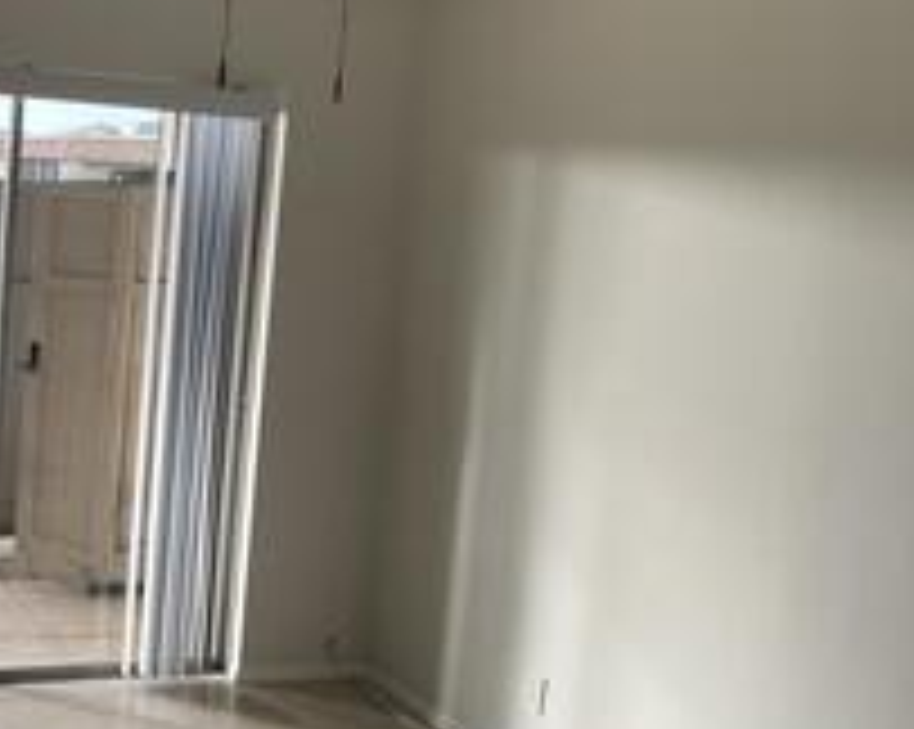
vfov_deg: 30.2
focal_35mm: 50
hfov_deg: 35.3
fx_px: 1351
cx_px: 104
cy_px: 310
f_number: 1.6
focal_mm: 4.2
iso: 32
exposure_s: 1/165
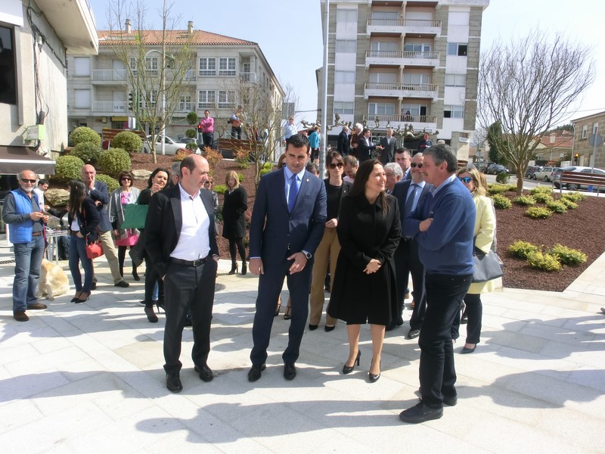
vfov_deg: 56.8
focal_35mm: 24
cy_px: 227
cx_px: 302
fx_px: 419
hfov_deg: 71.6
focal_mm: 4.24
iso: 80
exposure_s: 1/125
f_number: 7.9
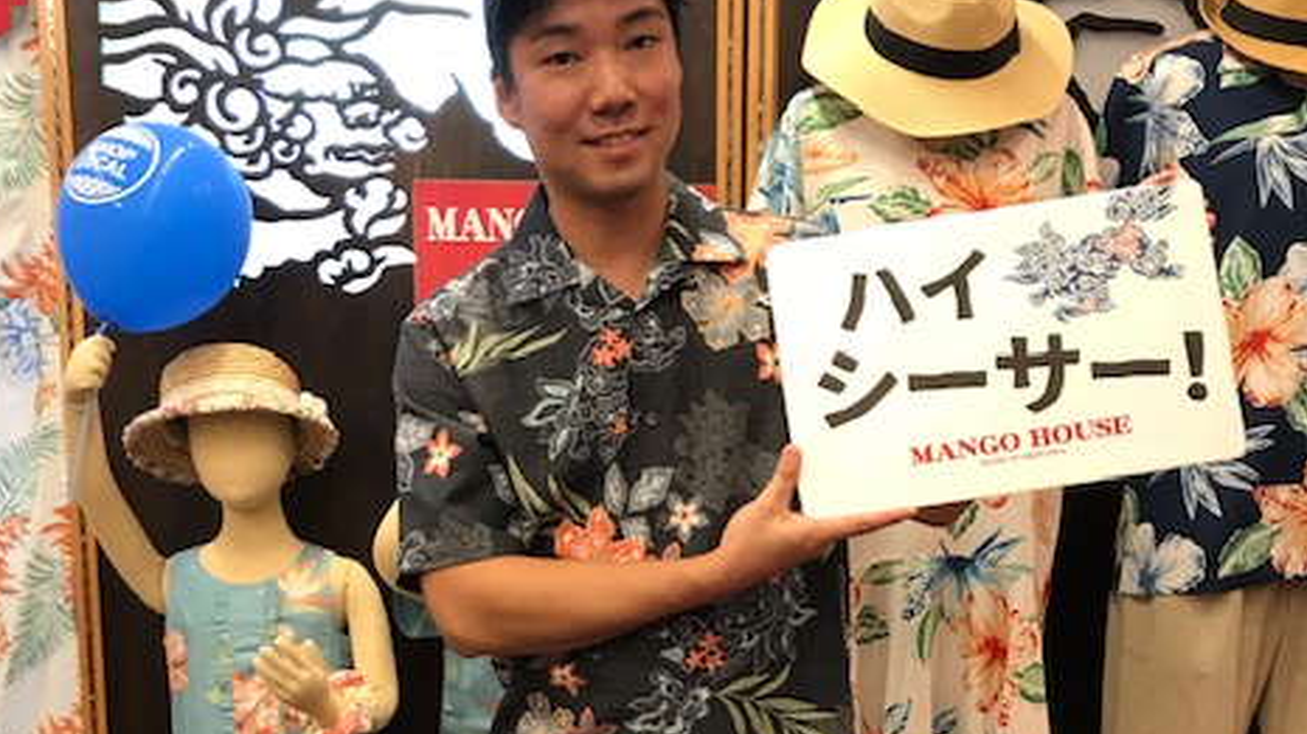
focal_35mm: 42
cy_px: 771
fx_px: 1455
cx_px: 638
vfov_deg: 26.5
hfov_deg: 48.4
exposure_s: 1/17
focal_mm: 3.99
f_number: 1.8
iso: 40
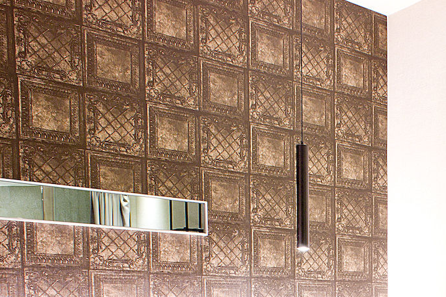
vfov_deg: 18.1
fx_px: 867
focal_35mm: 70
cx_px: 426
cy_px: 387
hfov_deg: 27.5
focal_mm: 16
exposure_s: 3.2
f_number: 9
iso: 100
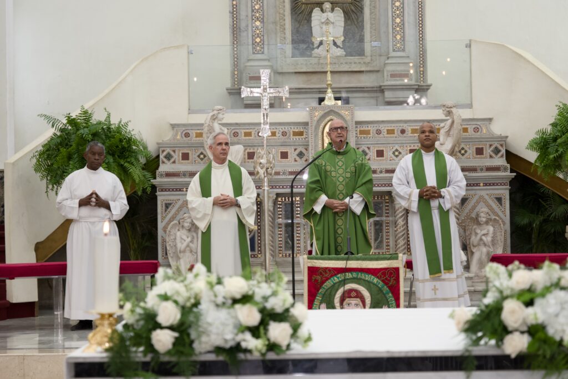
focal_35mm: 91
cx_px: 284
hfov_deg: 22.4
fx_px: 1436
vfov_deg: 15.0
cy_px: 190
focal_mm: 60.8
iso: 1600
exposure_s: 1/250
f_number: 2.8
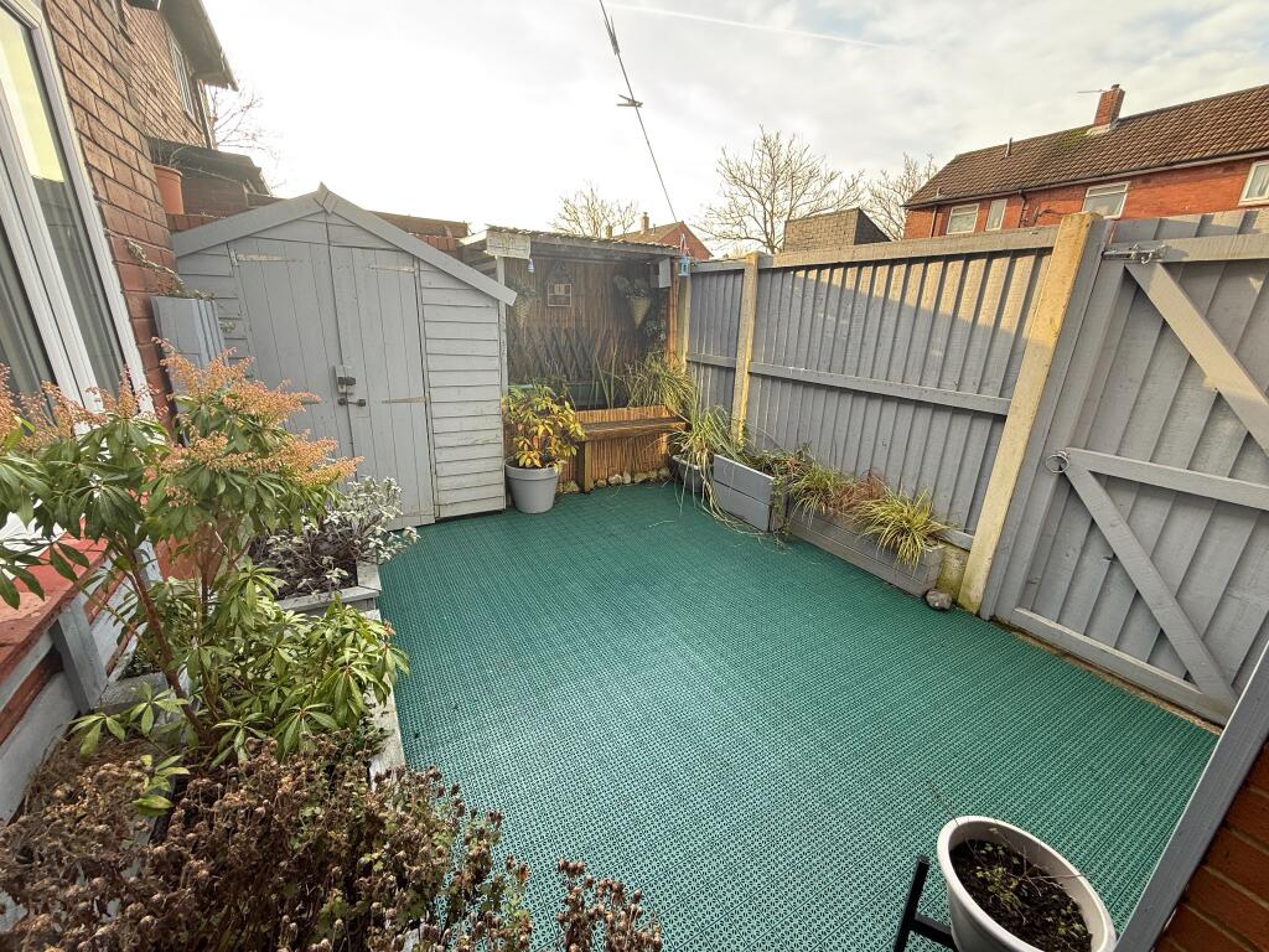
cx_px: 634
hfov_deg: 102.1
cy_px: 476
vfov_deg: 85.7
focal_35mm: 14
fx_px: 513
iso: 50
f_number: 2.2
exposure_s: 1/99
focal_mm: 2.22
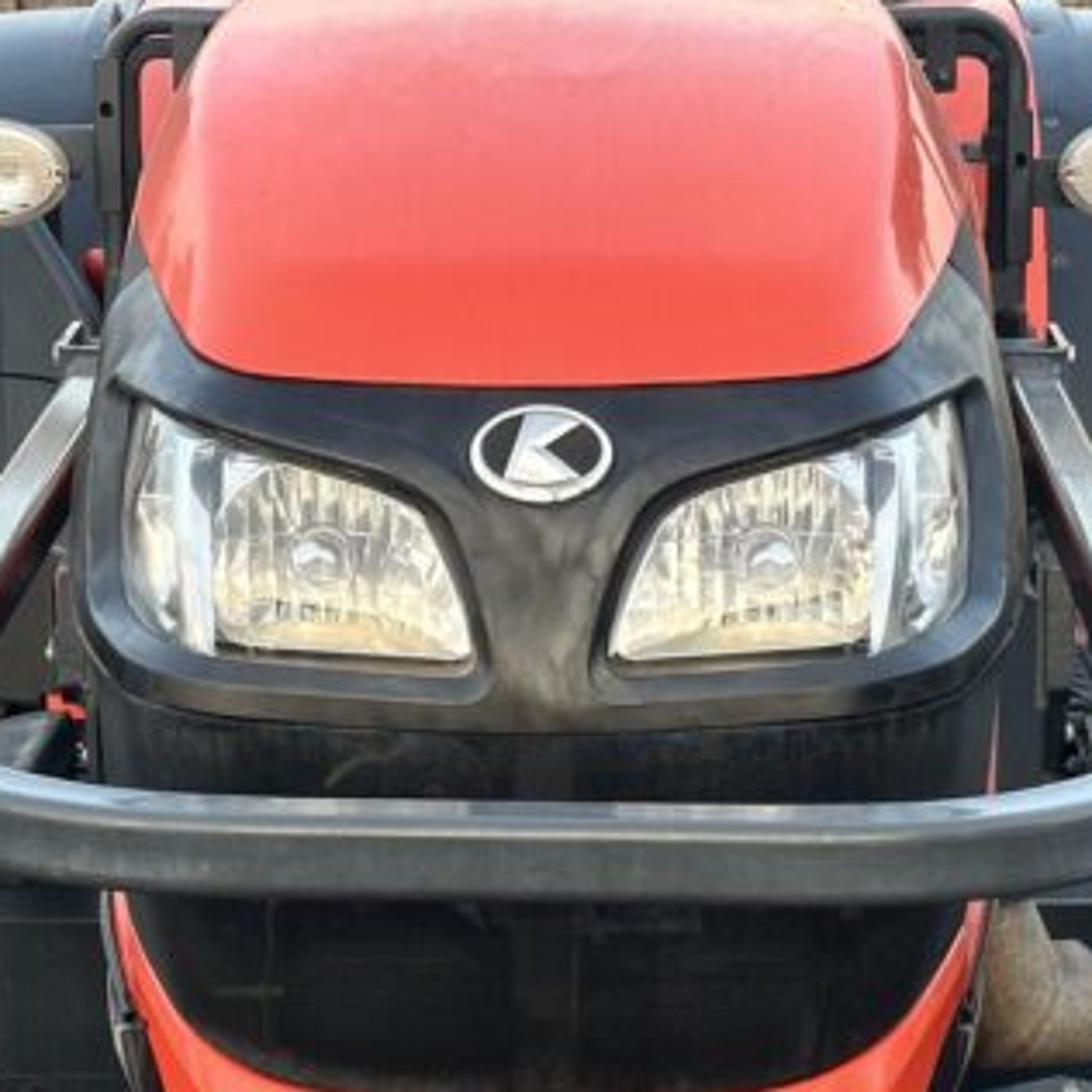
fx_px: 4319
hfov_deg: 14.4
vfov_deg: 14.3
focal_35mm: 121
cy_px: 931
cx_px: 543
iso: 80
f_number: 1.78
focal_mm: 6.86
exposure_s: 1/98
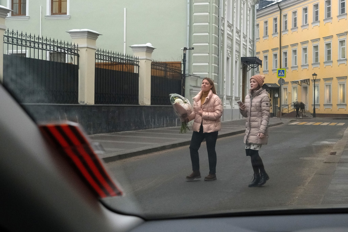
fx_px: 338
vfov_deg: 37.8
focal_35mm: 35
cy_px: 116
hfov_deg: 54.4
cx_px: 174
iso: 2500
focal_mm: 23
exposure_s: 1/280
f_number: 5.6
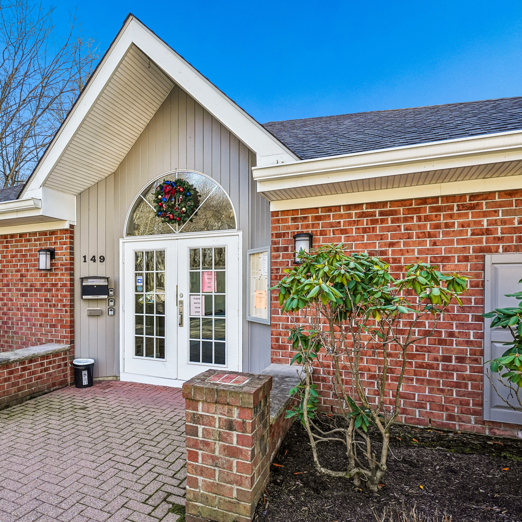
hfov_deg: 70.1
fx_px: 358
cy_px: 263
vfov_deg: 72.1
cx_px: 174
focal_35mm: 21
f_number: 8
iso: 400
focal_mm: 16
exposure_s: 1/125
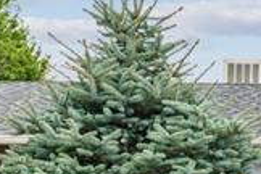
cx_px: 263
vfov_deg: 12.7
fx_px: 755
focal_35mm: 104
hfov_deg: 19.1
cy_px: 227
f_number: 9
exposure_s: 1/20
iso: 100
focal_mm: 16.5
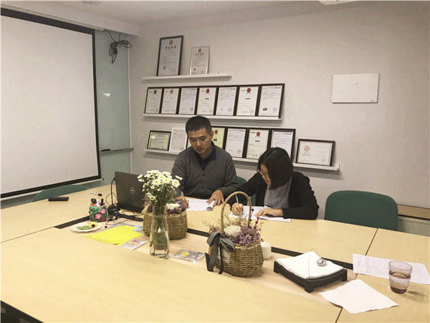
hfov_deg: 63.4
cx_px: 215
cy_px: 162
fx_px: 348
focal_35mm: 28
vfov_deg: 49.7
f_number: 1.8
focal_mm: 3.99
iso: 32
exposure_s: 1/25
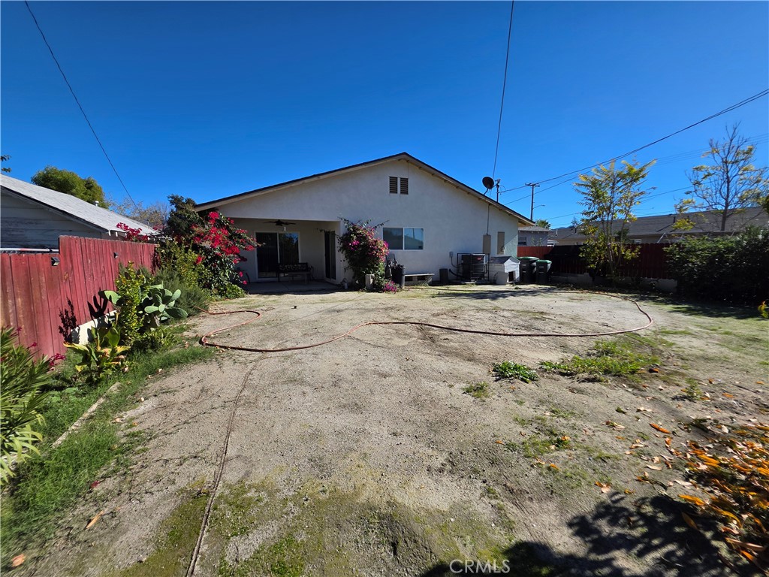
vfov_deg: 89.9
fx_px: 289
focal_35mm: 13
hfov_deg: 106.2
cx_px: 384
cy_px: 288
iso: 40
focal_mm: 2.2
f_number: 1.9
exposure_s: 1/2621
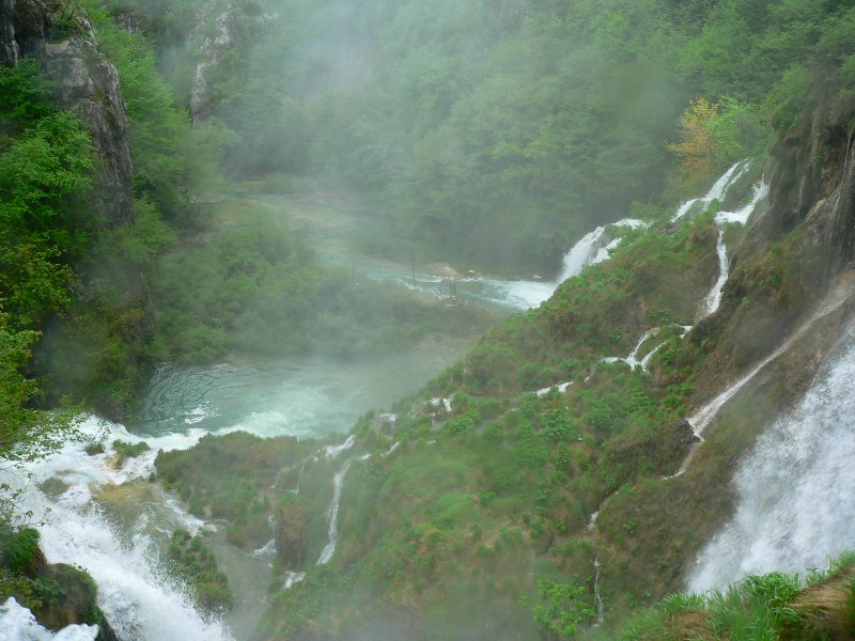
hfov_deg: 51.4
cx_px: 428
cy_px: 320
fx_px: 889
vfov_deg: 39.7
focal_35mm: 36
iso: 80
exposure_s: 1/125
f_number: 3.7
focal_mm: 6
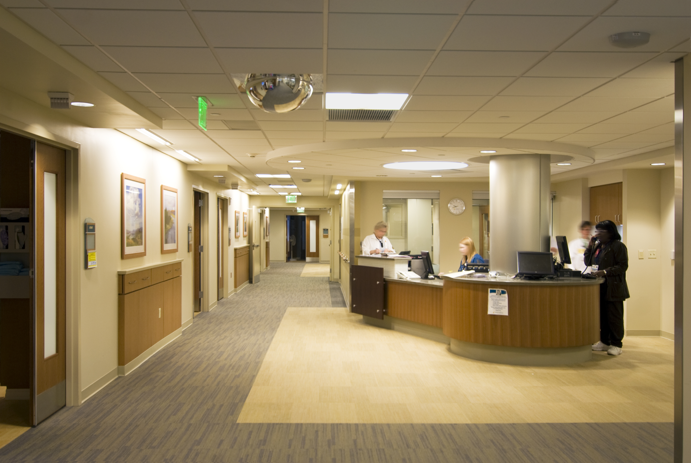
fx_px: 692
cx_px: 346
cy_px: 232
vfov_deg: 37.0
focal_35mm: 36
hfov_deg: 53.1
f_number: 4
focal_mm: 24
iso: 100
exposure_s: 1/8
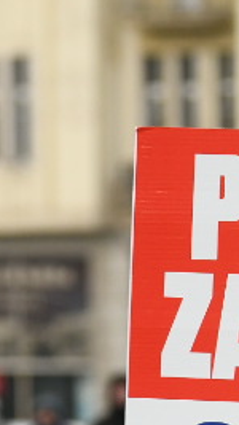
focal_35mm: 698
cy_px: 638
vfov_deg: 3.1
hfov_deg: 1.7
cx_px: -46
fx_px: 7871
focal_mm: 110
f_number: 3.2
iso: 800
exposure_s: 1/1250
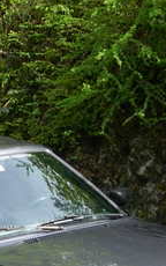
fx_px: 1012
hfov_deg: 9.3
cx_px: -28
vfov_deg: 14.6
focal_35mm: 140
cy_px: 279
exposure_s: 1/542
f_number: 2.8
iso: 100
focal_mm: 8
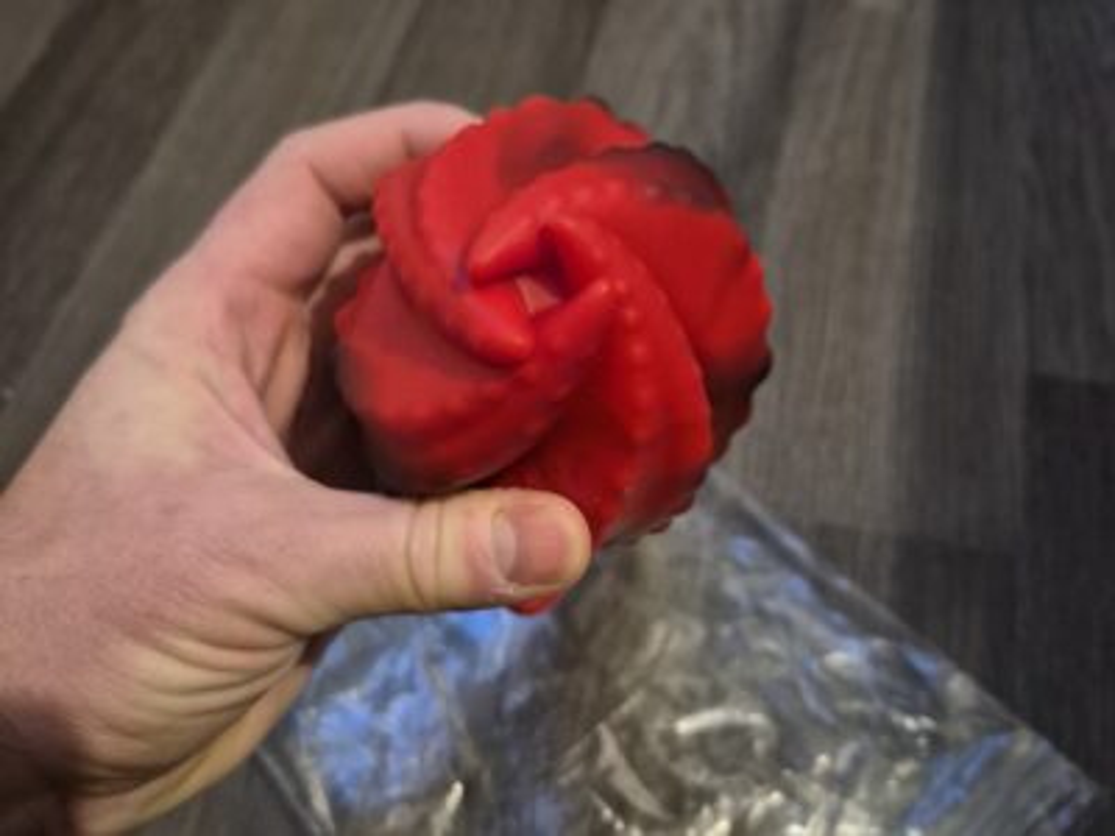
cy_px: 418
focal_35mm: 23
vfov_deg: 58.9
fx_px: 741
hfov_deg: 73.9
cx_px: 558
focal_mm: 5.4
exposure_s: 1/50
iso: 1250
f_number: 1.8
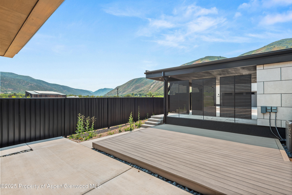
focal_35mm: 17
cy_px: 98
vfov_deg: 70.5
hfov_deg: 93.3
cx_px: 146
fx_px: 138
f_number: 9
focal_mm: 17
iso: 400
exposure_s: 1/250
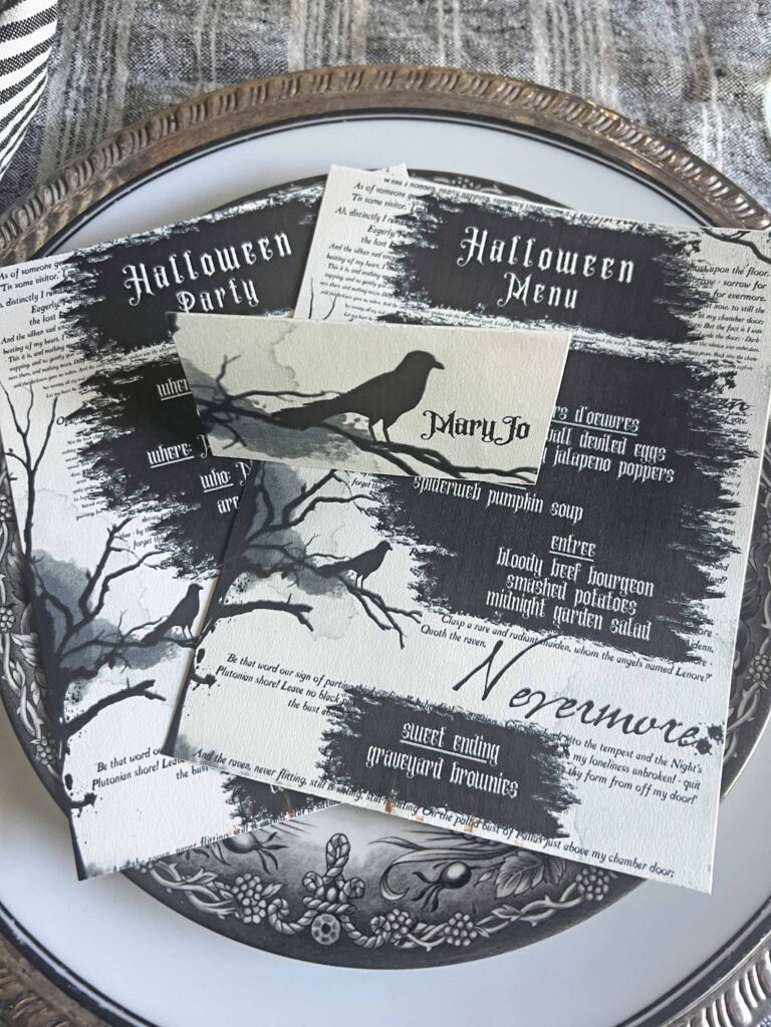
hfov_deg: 53.1
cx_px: 386
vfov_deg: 67.3
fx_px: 772
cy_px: 514
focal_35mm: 26
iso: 125
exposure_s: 1/65
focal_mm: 5.7
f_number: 1.5
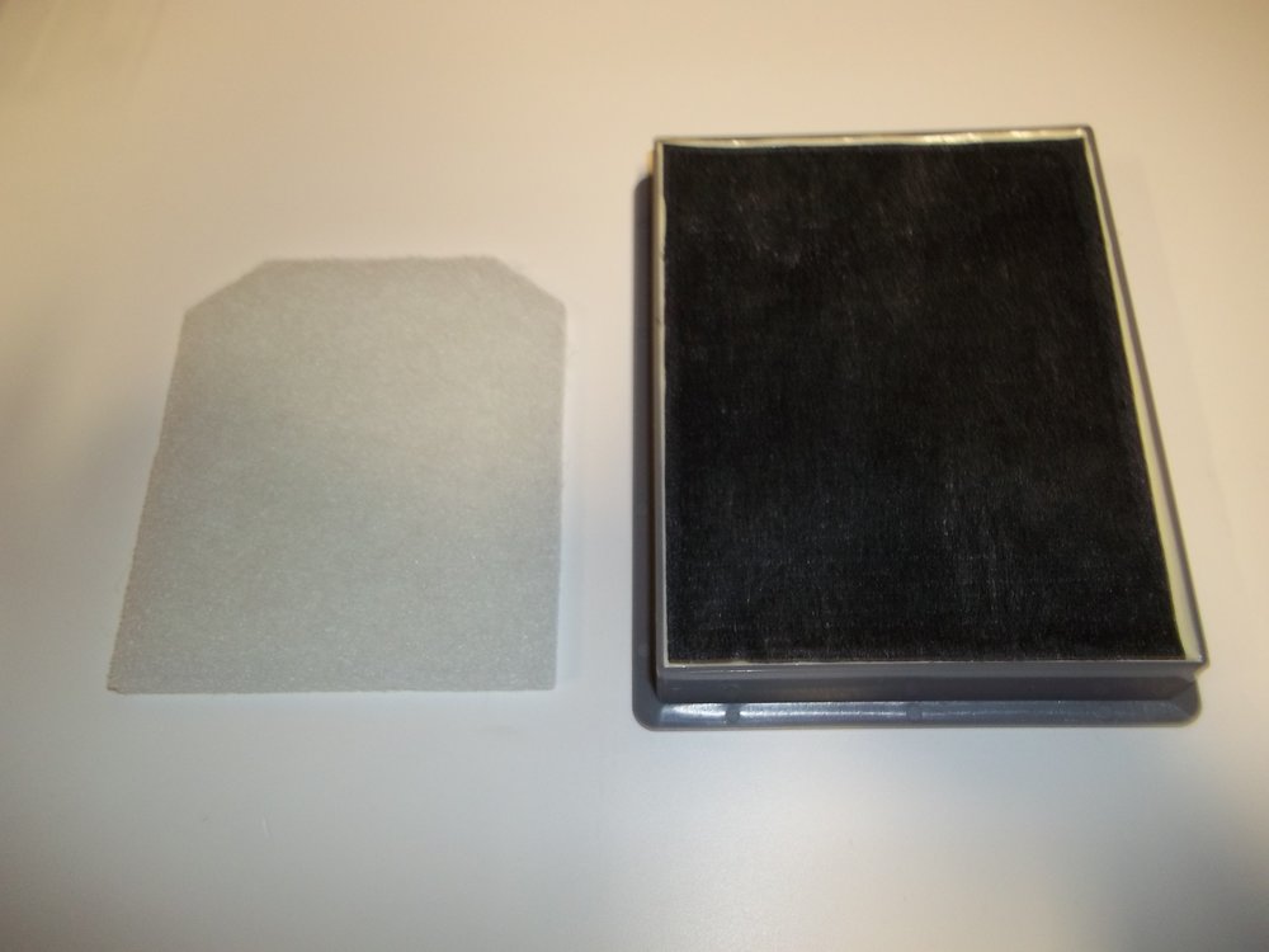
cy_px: 476
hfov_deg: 56.8
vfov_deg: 44.2
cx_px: 634
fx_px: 1173
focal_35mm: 32
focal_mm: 5.7
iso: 80
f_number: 2.9
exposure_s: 1/30
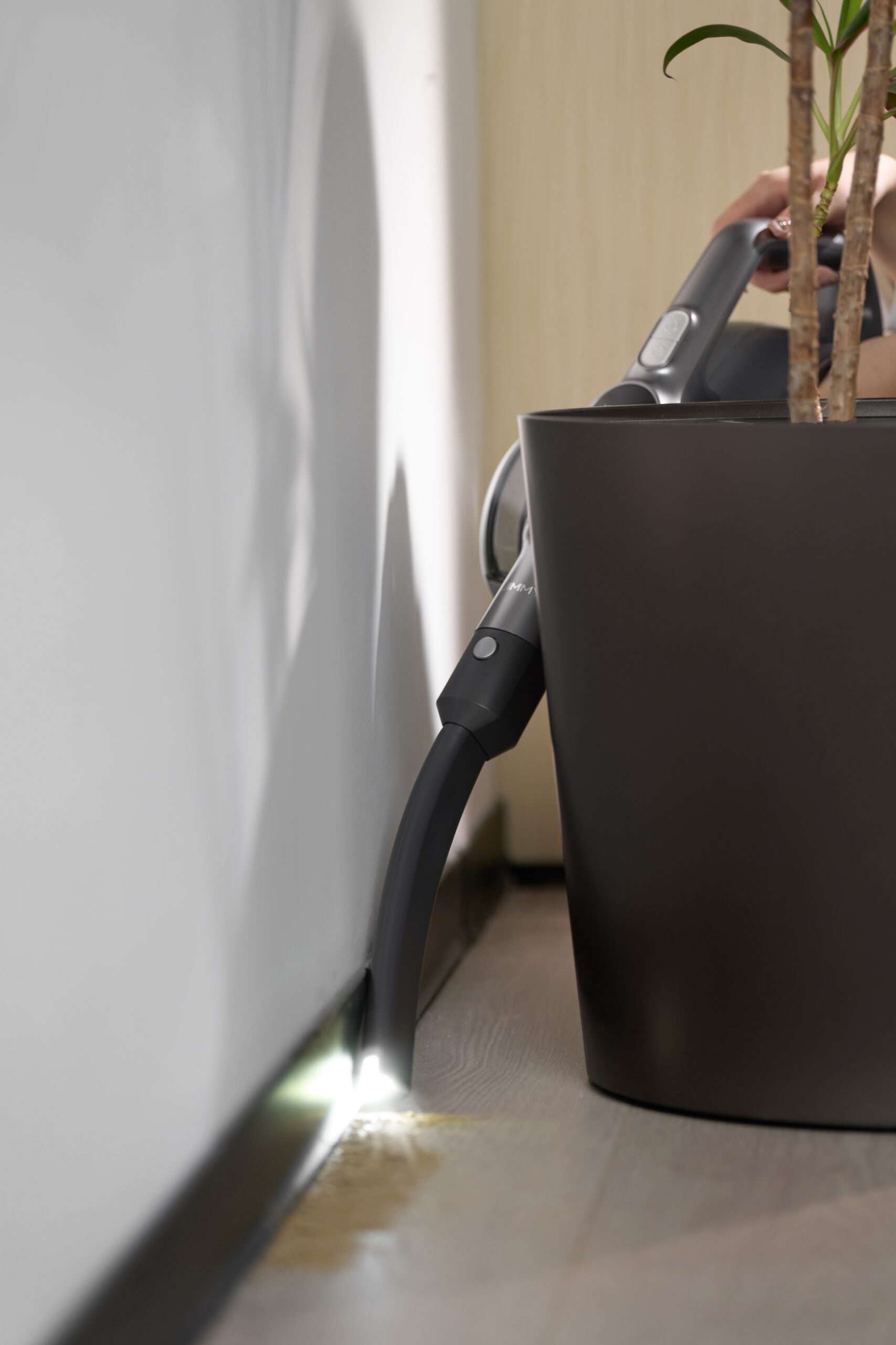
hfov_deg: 10.3
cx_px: 448
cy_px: 672
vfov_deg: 15.4
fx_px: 4964
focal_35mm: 133
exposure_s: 1/125
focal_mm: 133
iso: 200
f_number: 2.8
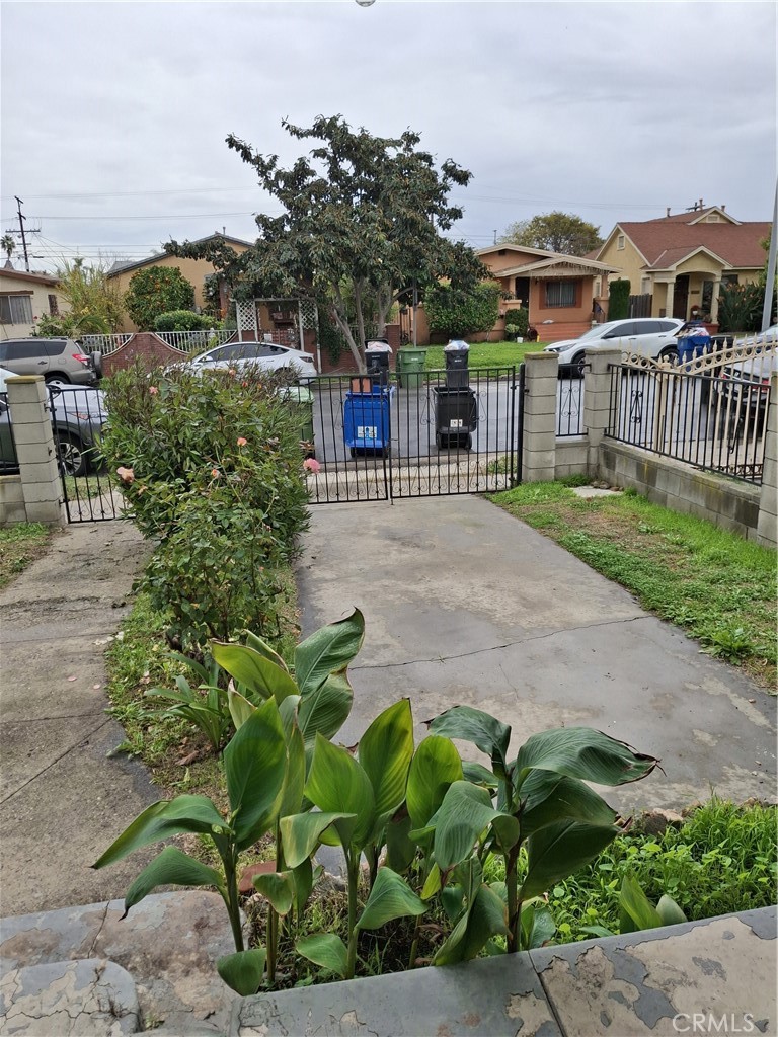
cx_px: 389
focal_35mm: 25
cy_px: 518
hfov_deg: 54.9
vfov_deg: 69.4
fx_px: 749
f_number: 1.8
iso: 32
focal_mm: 4.69
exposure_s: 1/695
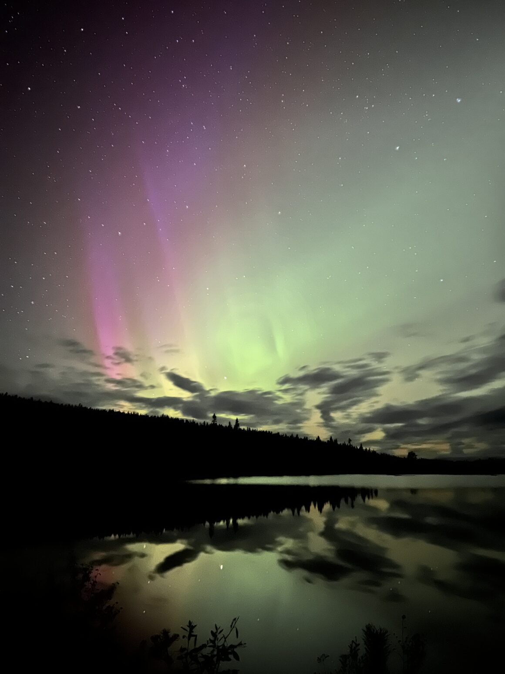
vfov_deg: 67.3
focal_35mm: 26
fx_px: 506
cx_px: 252
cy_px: 337
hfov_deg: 53.1
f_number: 1.5
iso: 1600
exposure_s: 10
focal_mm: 5.7
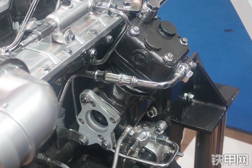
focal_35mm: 70
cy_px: 84
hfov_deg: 28.7
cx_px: 126
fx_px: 493
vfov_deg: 19.3
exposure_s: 1/80
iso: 800
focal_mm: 47
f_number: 5.6
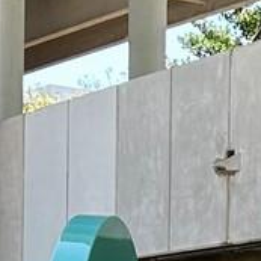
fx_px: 1817
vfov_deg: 8.0
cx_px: 409
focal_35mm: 213
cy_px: 431
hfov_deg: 8.0
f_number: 1.5
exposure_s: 1/558
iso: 50
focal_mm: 5.7
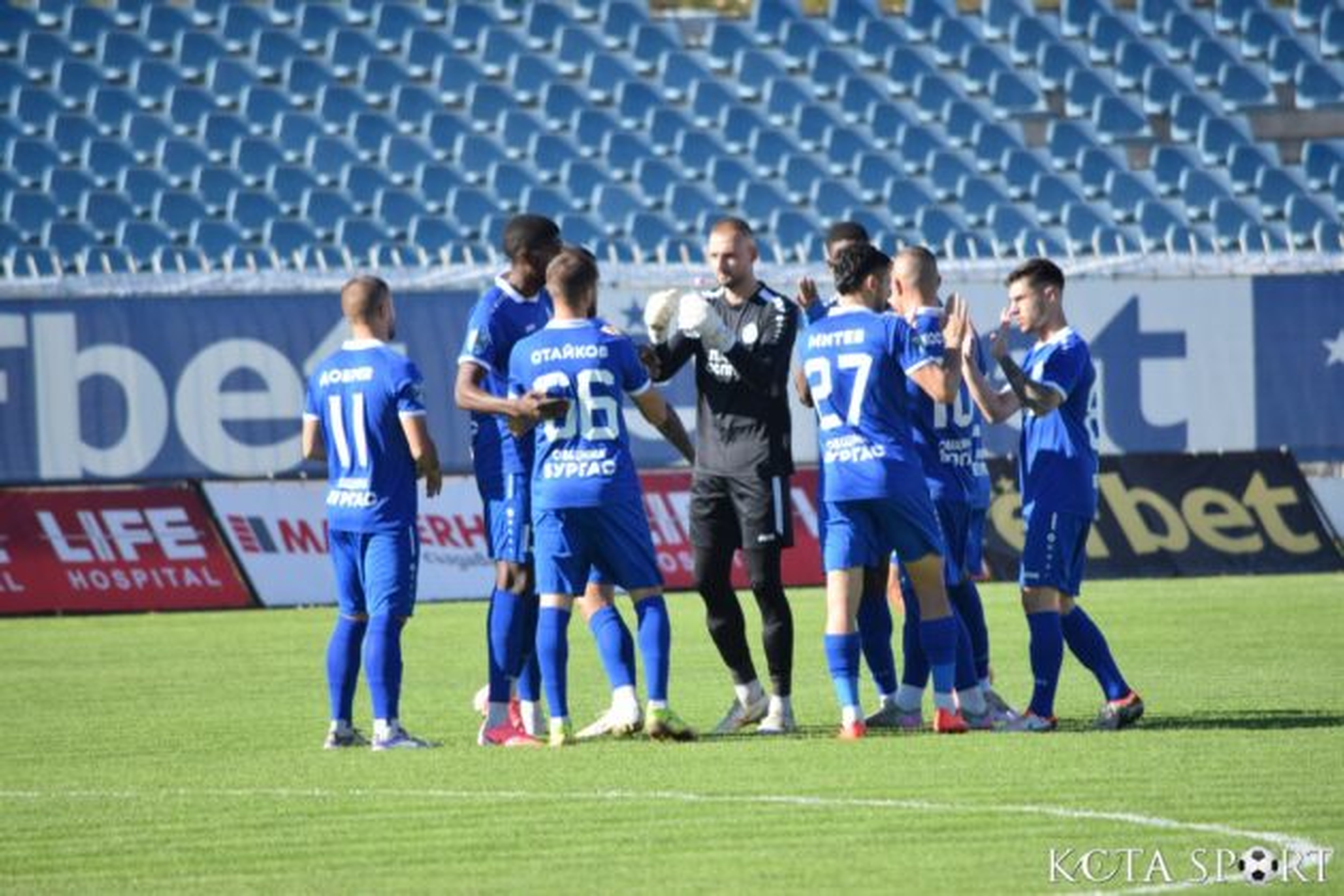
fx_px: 16799
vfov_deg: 3.1
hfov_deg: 4.6
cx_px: 672
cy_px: 448
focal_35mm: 450
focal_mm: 300
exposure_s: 1/800
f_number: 5.6
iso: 400
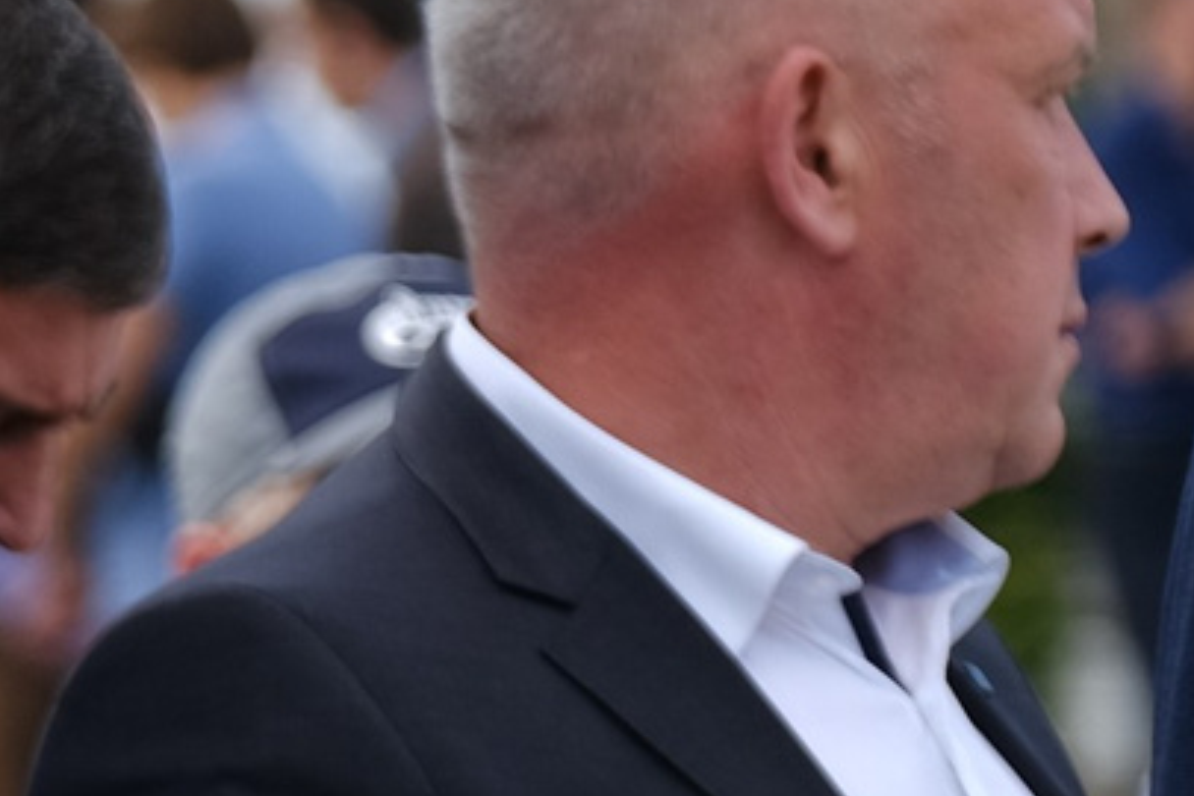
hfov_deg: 2.5
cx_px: -1984
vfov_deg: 1.7
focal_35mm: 828
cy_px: 1131
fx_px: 27460
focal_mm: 87.1
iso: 80
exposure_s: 1/480
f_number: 2.8
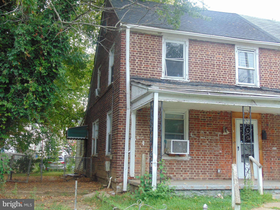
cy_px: 105
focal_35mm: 42
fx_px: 340
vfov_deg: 34.3
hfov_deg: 44.8
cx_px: 140
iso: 80
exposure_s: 1/60
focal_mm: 7.6
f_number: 3.3
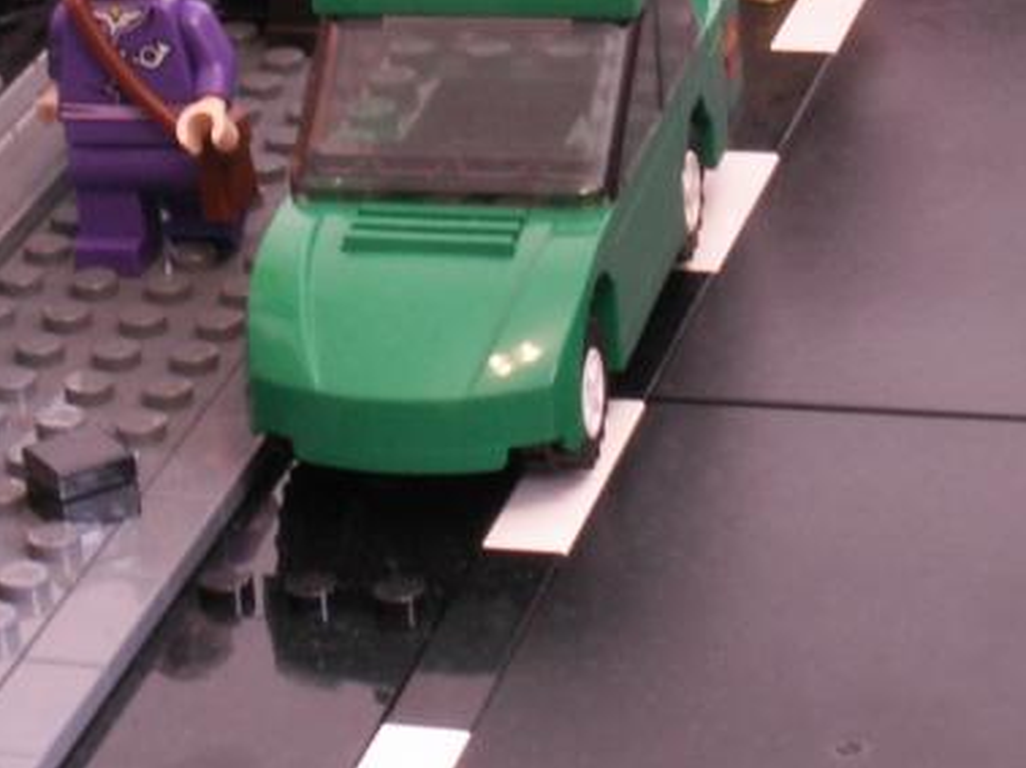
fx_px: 4413
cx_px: 727
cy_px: 79
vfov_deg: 9.9
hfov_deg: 13.2
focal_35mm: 149
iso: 50
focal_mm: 7.32
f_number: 7.1
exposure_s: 1.3
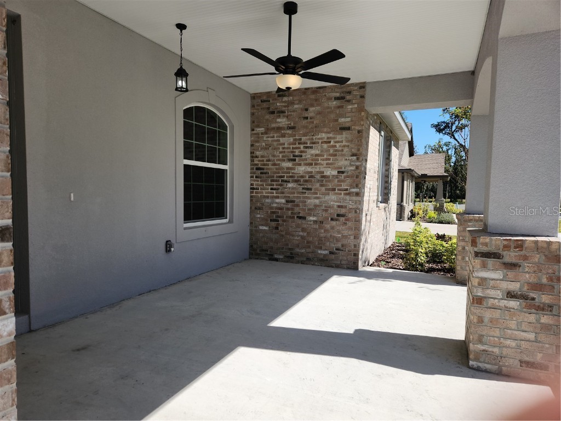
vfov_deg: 58.9
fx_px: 373
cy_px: 210
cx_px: 280
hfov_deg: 73.9
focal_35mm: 23
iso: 20
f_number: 1.8
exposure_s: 1/1332
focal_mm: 5.4
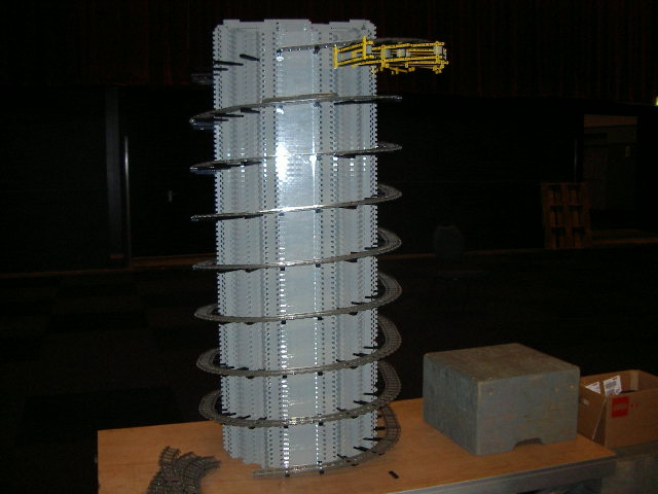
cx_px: 329
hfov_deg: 49.0
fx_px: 722
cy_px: 247
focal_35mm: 38
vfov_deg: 37.7
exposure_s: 1/60
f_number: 2.6
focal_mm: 5.8
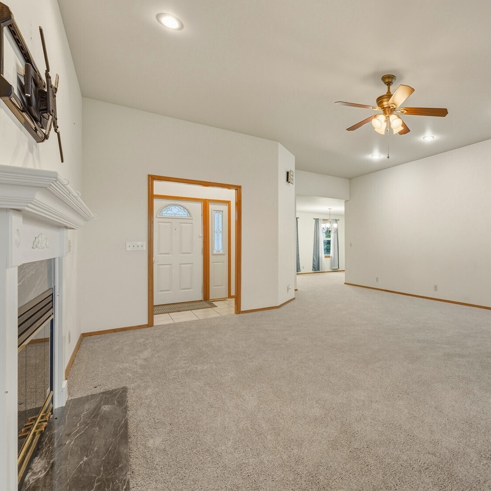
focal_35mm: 18
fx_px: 289
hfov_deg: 75.0
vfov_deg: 80.7
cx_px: 367
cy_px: 244
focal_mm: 14
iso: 400
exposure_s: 1/50
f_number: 9
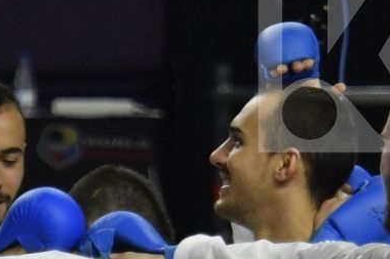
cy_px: 422
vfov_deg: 1.2
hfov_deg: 1.8
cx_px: 354
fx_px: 12312
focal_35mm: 1137
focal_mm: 160
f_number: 4
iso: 1250
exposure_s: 1/800
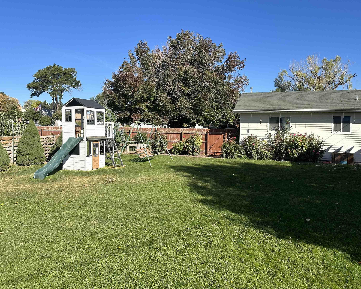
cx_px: 194
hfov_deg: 66.0
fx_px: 278
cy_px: 140
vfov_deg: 54.9
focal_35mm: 26
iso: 80
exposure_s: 1/3472
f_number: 1.78
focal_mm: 6.86
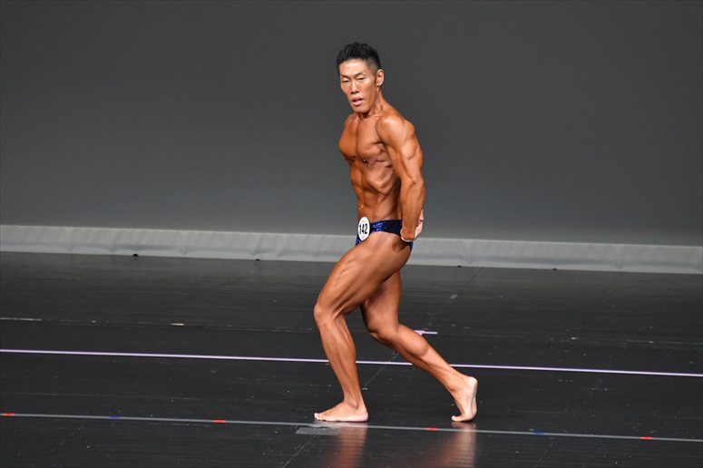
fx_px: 7319
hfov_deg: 5.5
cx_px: 352
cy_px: 234
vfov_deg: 3.7
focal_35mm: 375
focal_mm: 250
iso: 4000
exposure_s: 1/400
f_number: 5.6
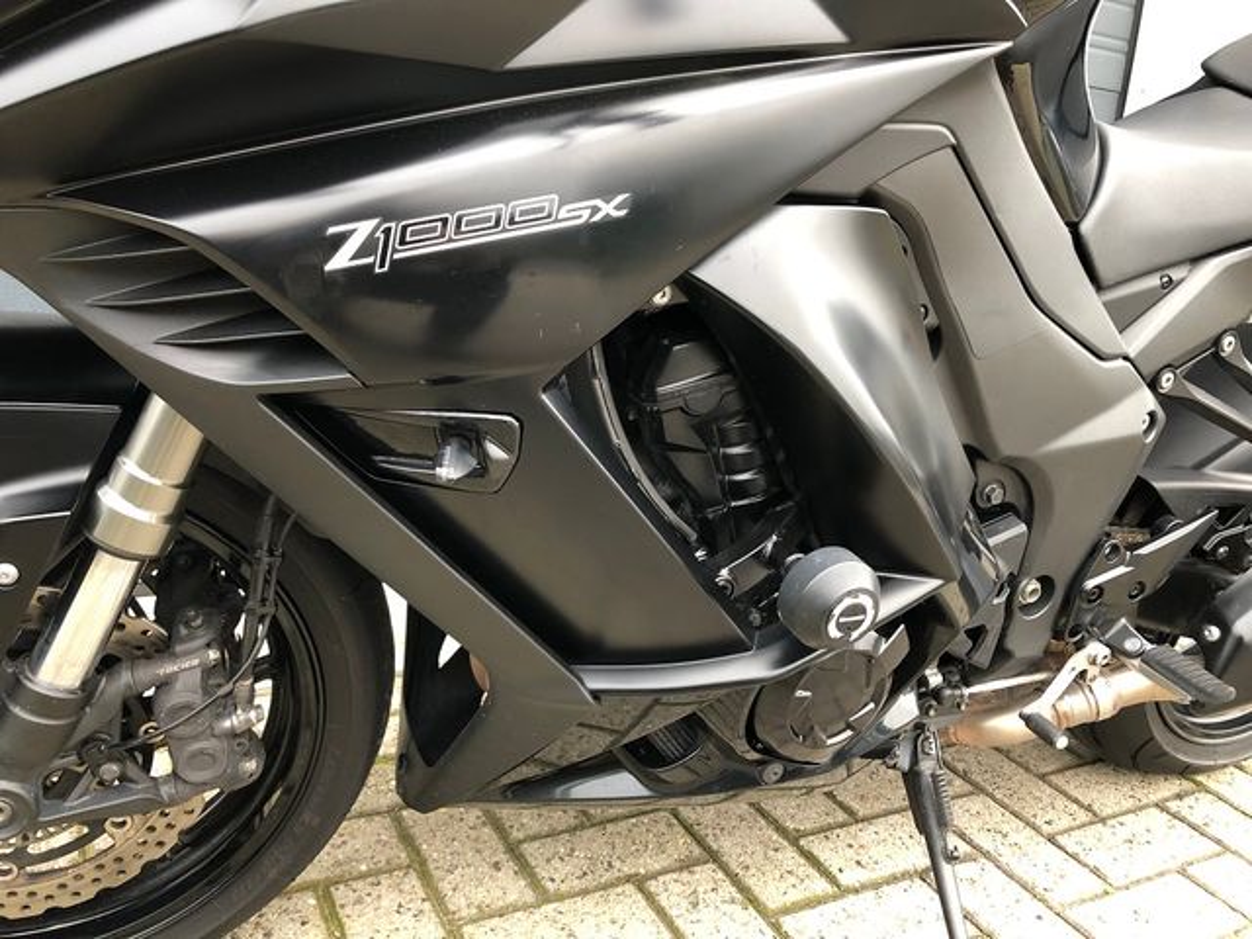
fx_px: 1013
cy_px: 470
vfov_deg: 49.7
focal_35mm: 28
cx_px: 626
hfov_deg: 63.4
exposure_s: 1/15
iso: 40
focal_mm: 3.99
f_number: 1.8
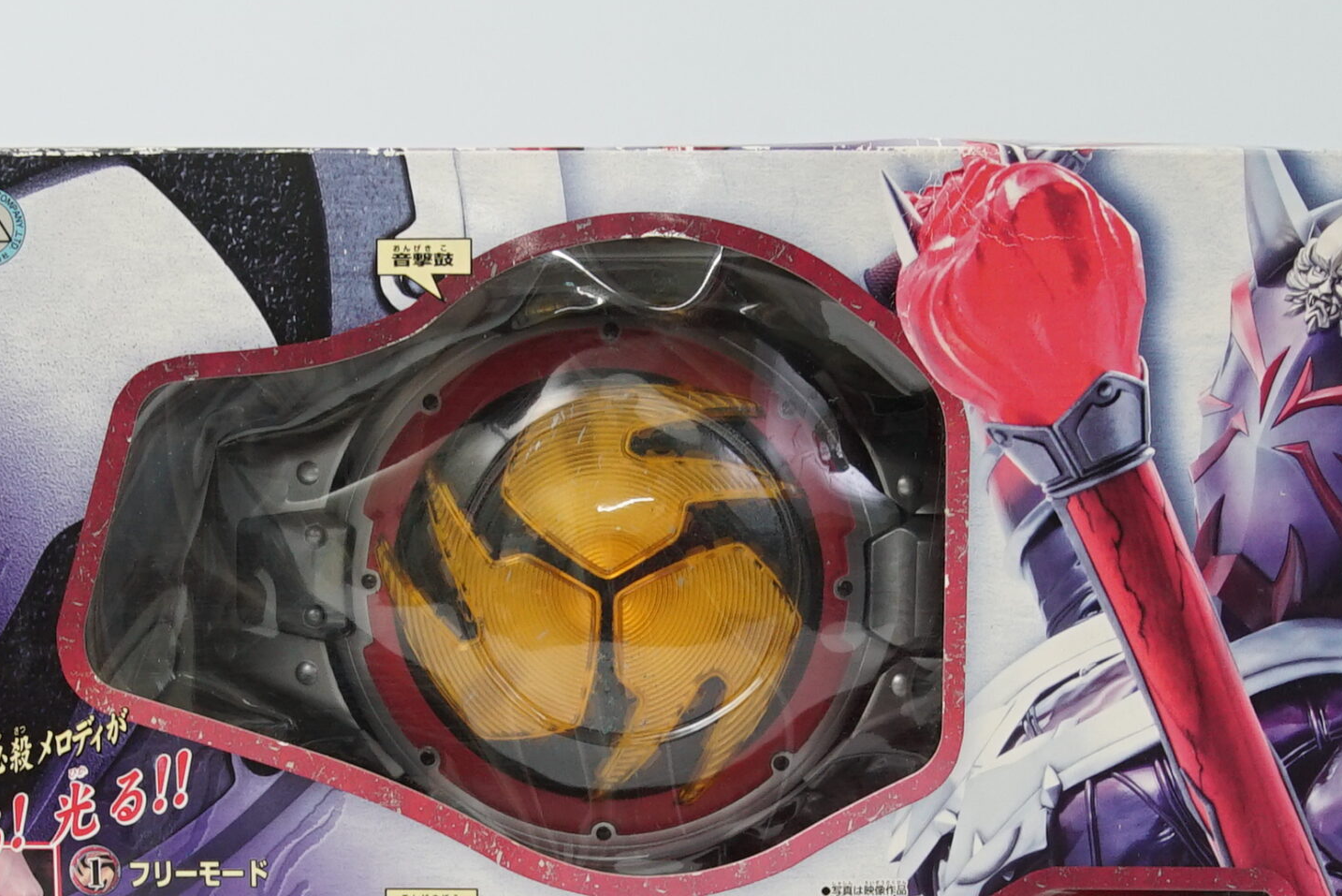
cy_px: 782
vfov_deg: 17.9
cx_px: 620
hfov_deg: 27.0
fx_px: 2797
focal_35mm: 75
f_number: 10
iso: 1000
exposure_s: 1/20
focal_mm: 28
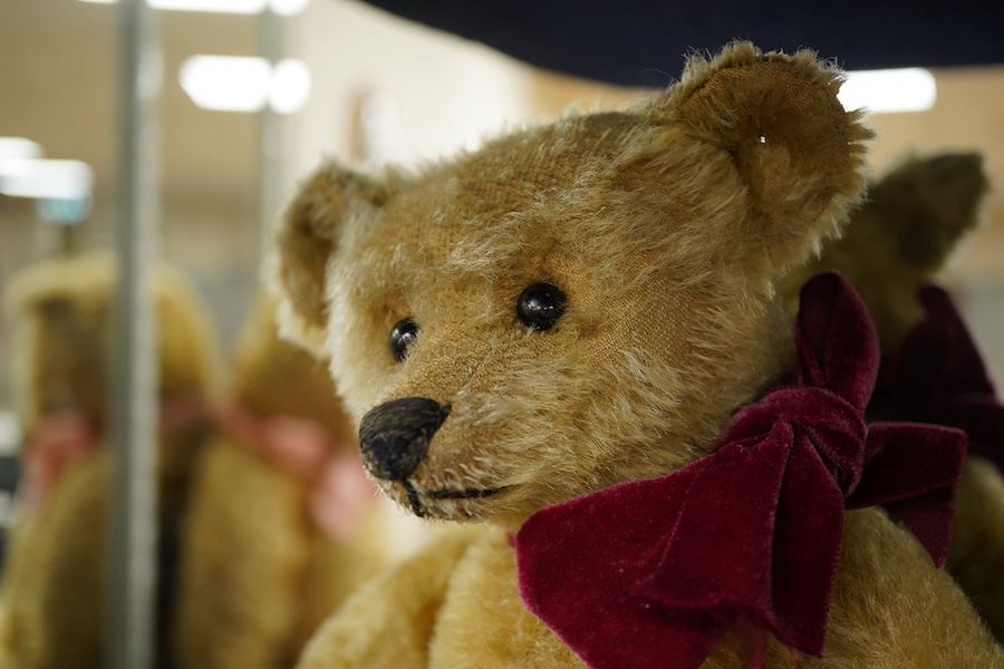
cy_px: 334
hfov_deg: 43.6
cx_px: 502
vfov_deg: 29.9
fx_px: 1255
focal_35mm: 45
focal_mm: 30
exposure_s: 1/125
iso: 1250
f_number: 5
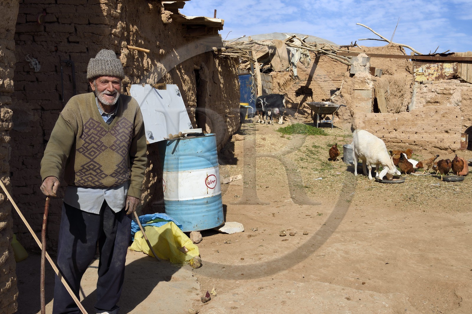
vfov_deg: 31.9
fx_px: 551
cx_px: 236
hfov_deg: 46.4
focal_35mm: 42
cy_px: 157
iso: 200
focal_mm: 42
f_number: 13
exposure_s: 1/250
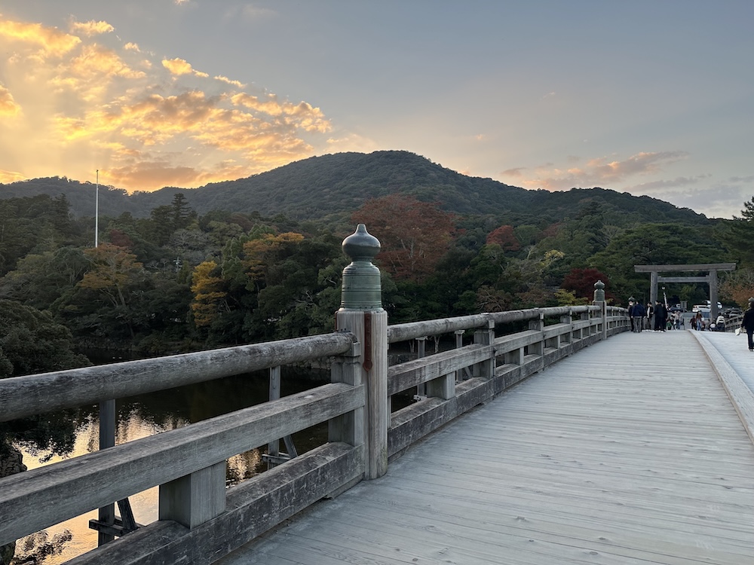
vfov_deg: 56.8
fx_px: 523
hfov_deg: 71.6
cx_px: 377
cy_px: 282
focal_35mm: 24
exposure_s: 1/587
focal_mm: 6.86
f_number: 1.78
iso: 80
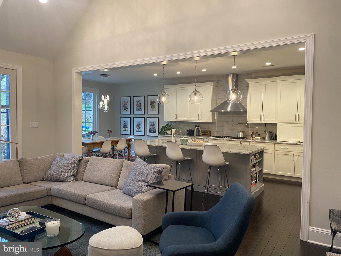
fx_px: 256
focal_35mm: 26
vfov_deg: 53.1
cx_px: 170
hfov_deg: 67.3
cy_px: 128
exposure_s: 1/60
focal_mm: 4.25
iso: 125
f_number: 1.8
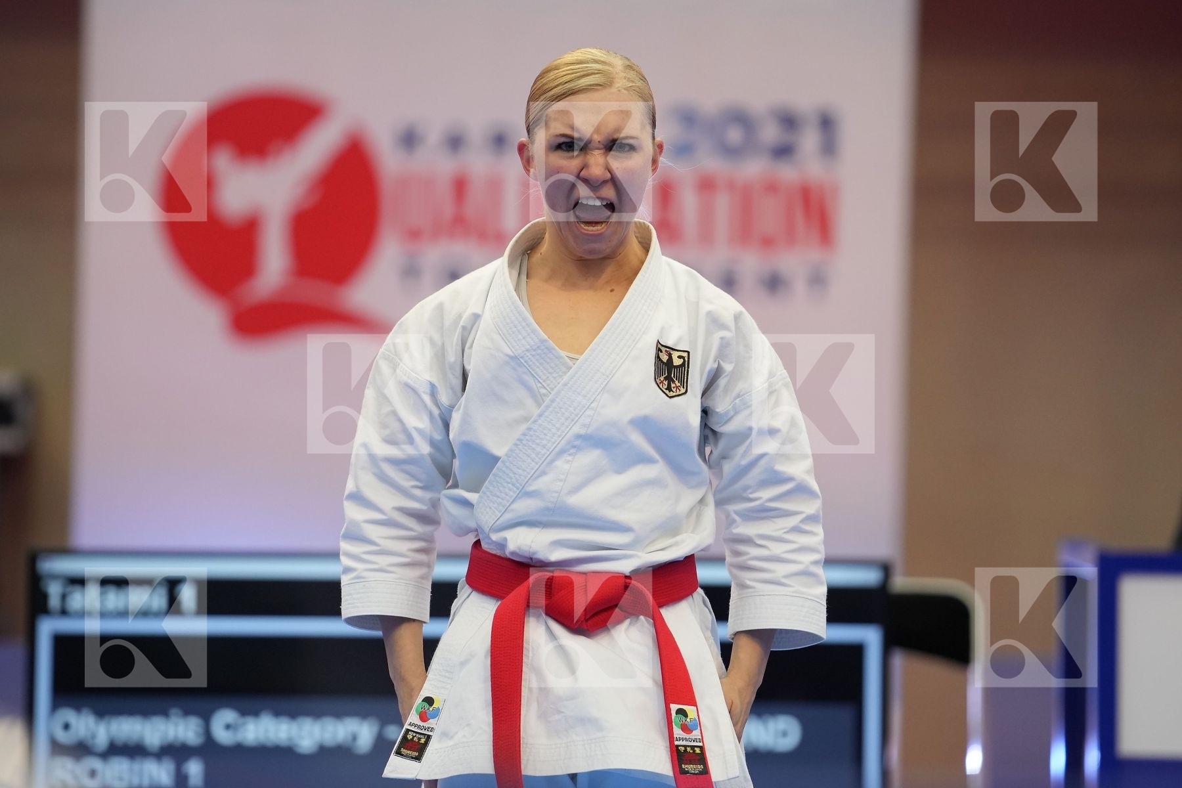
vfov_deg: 4.6
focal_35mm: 300
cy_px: 394
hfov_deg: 6.9
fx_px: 9849
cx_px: 591
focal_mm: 200
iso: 800
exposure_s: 1/500
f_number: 2.8
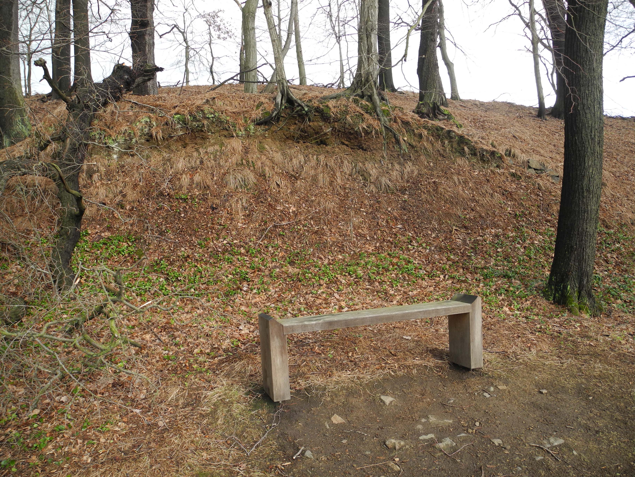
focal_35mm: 28
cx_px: 318
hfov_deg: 63.4
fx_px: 514
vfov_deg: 49.7
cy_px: 238
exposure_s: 1/160
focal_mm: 6
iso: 100
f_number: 2.8
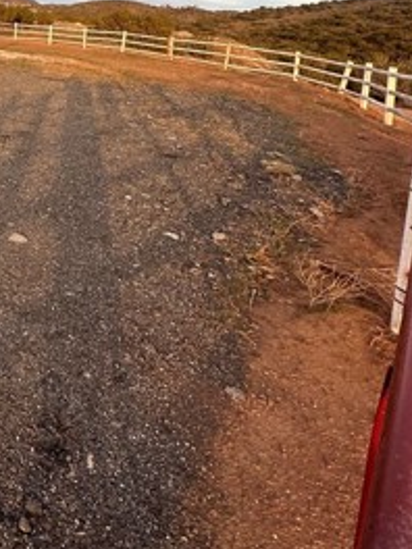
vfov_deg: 47.3
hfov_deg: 34.3
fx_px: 540
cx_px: -71
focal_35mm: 34
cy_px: 33
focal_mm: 2.22
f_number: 2.2
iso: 40
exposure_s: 1/240
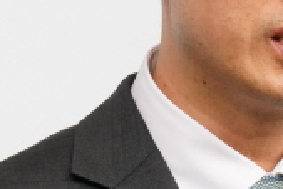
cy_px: 216
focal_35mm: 968
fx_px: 7616
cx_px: -105
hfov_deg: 2.1
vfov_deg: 1.4
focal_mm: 164
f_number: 8
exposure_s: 1/250
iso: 4000
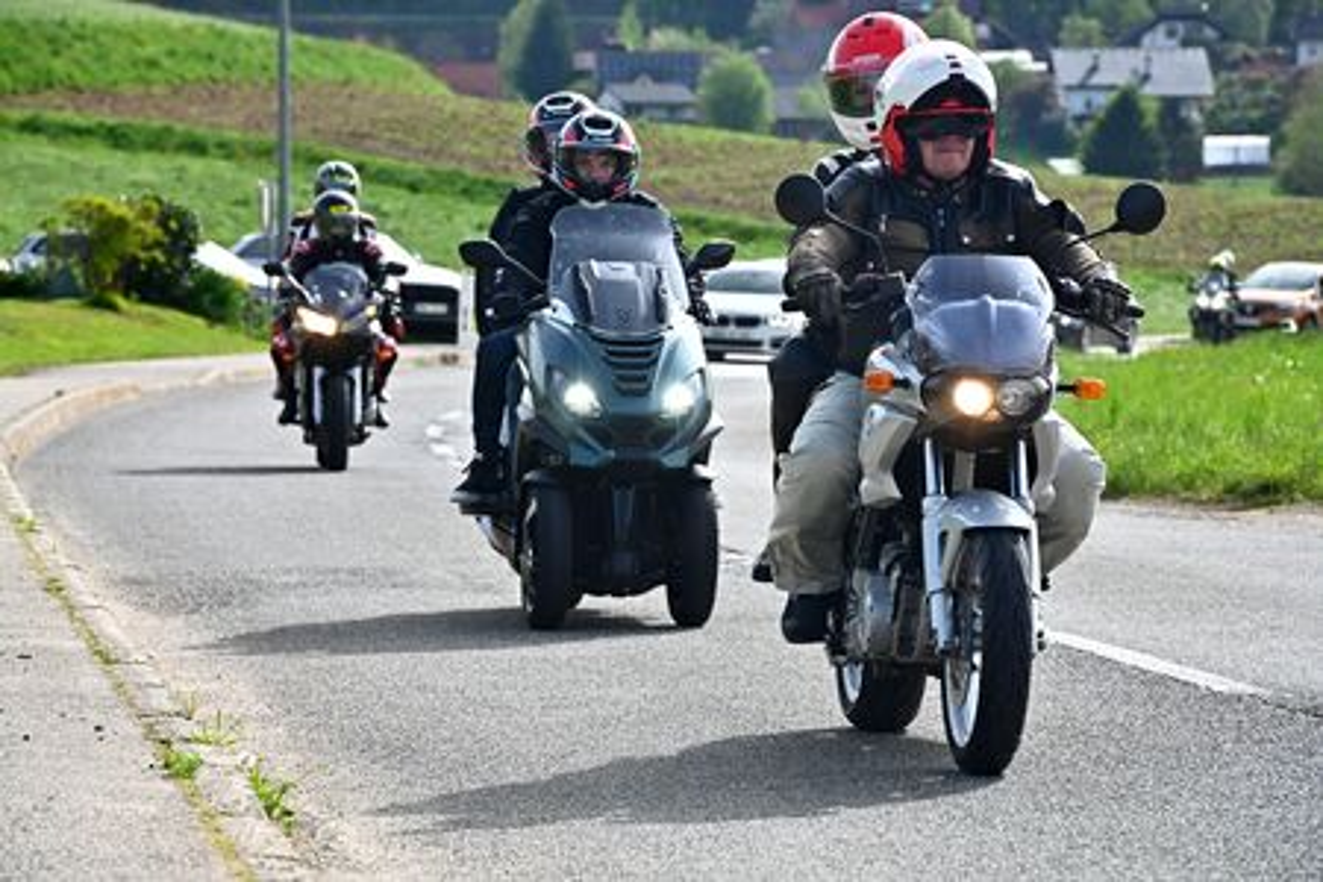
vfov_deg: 6.9
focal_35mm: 200
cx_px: 662
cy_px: 441
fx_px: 7349
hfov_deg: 10.3
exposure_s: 1/1600
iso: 1600
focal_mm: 200
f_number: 10
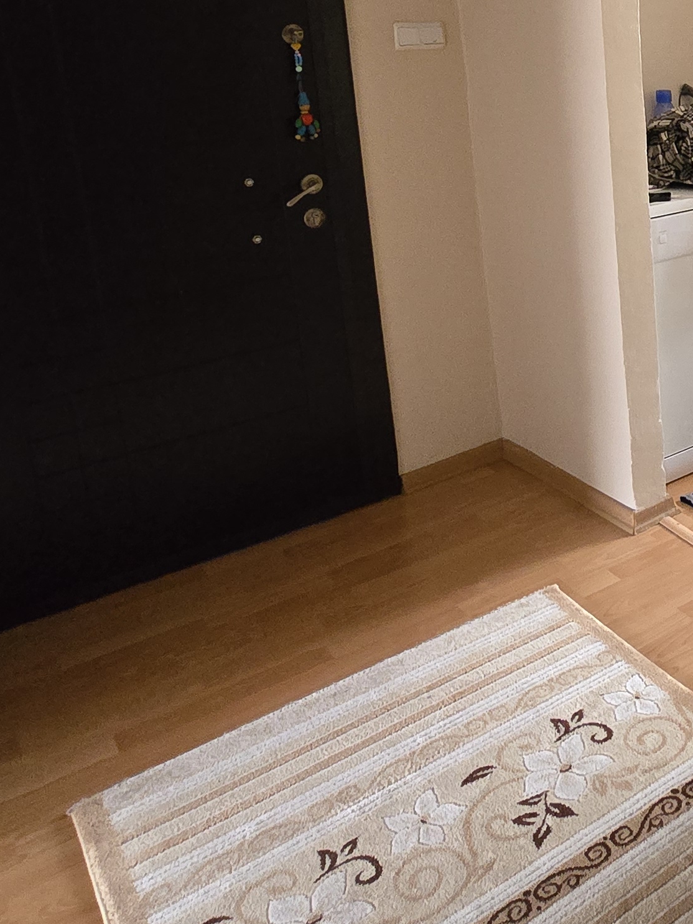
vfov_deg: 49.8
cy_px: 196
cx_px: 812
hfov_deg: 33.7
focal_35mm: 35
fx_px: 935
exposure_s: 1/25
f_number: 2.2
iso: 1250
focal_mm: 2.2
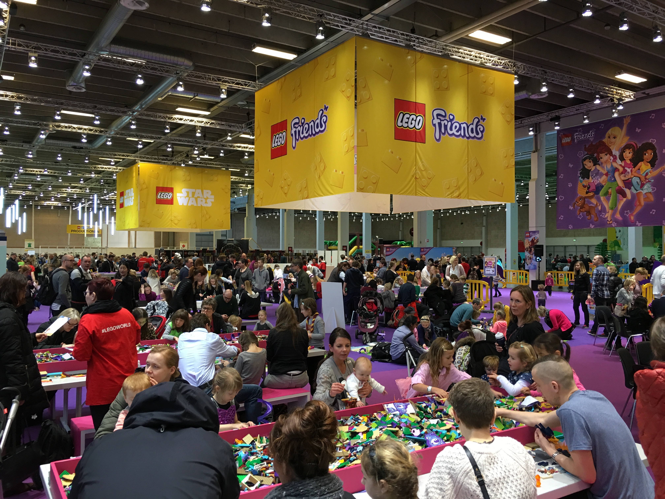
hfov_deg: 61.7
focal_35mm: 29
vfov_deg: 48.2
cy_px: 250
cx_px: 332
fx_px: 557
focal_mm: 4.15
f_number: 2.2
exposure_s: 1/17
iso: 50
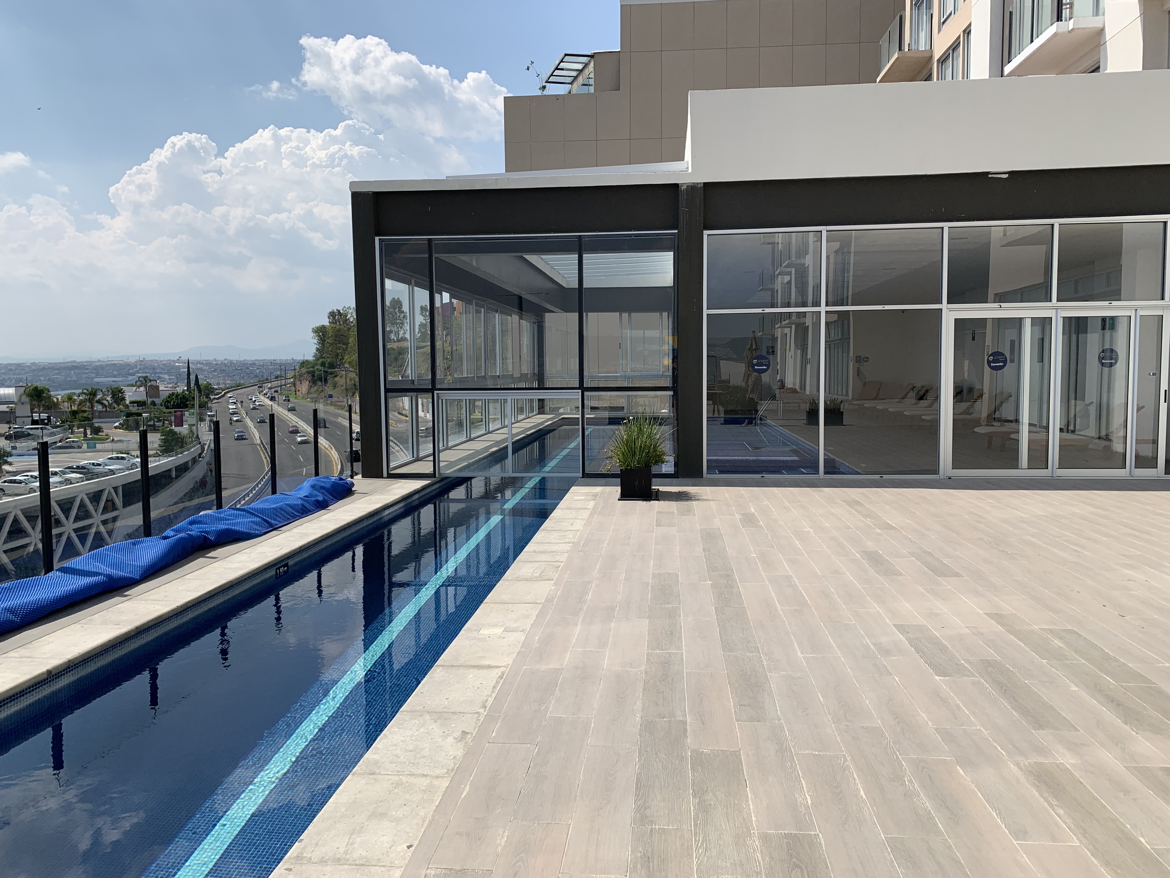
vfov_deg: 53.1
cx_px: 585
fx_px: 879
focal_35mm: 26
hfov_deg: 67.3
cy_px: 439
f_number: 1.8
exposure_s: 1/3650
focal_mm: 4.25
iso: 25
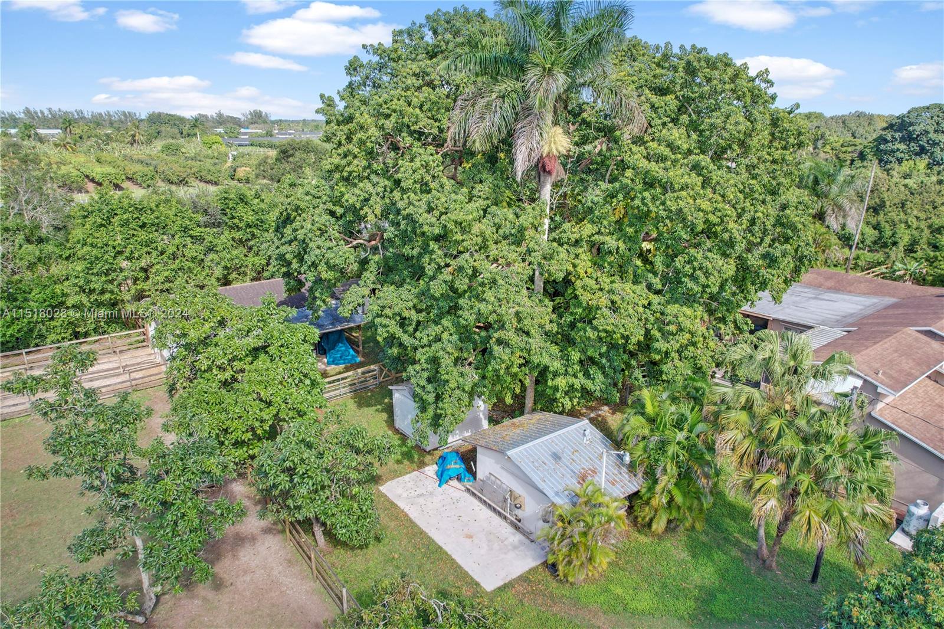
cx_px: 472
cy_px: 314
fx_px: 577
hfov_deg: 78.6
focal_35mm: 22
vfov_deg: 57.2
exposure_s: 1/1000
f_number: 2.8
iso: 100
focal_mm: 8.38
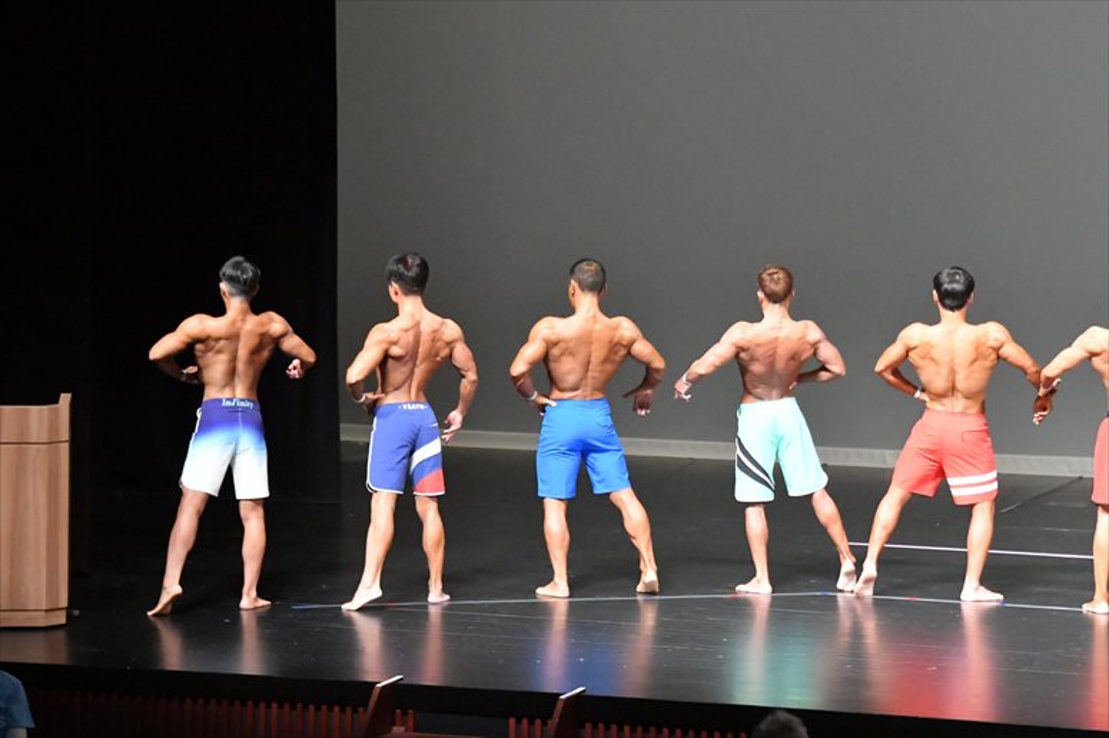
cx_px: 554
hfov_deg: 11.2
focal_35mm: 183
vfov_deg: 7.5
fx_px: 5635
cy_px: 369
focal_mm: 122
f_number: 5.6
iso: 14400
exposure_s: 1/400
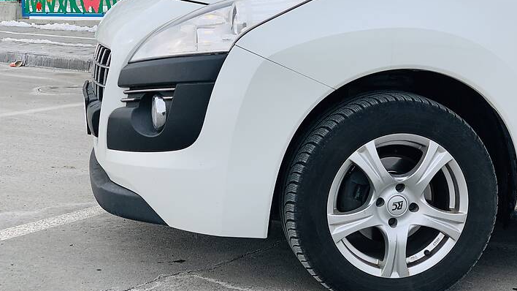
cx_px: 275
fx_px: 877
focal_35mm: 64
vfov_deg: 18.8
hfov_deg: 32.8
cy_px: 99
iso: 16
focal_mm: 6
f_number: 2.4
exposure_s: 1/675
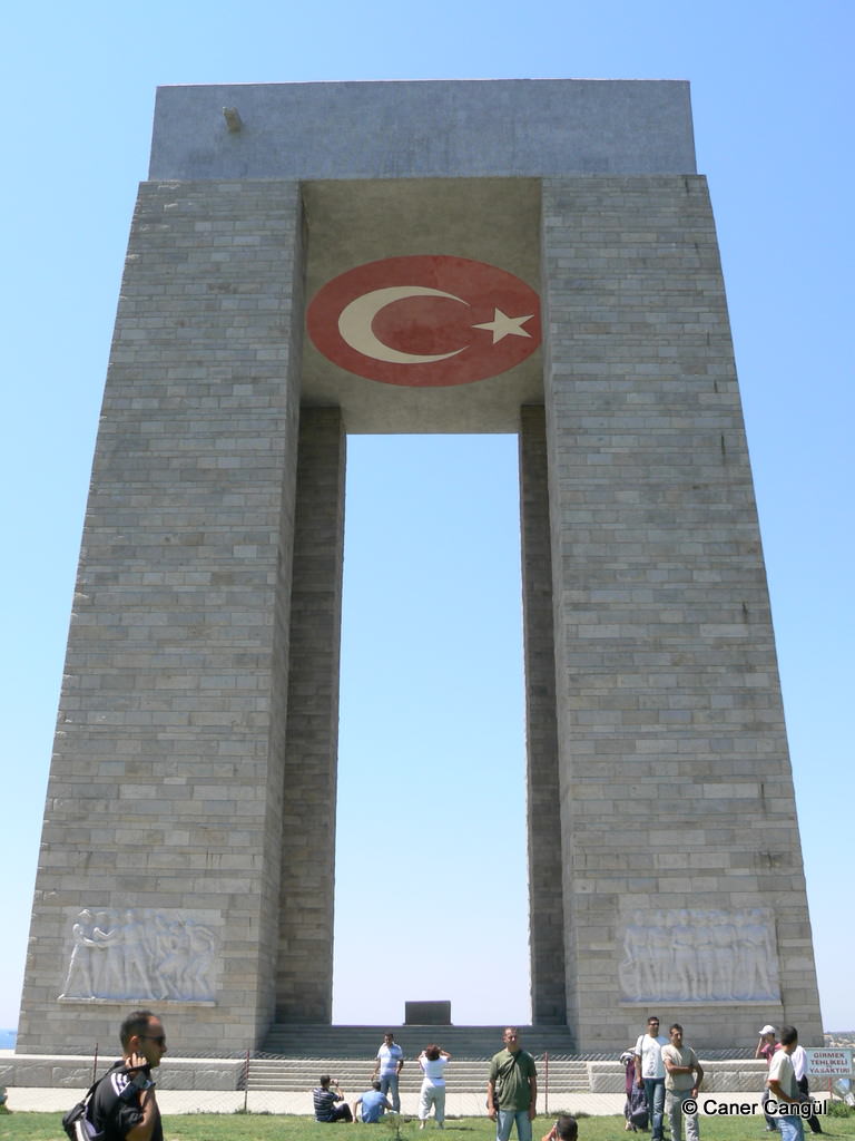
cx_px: 428
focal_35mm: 36
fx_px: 1186
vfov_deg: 51.4
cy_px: 570
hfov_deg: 39.7
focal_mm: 6
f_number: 5.6
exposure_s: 1/400
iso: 80
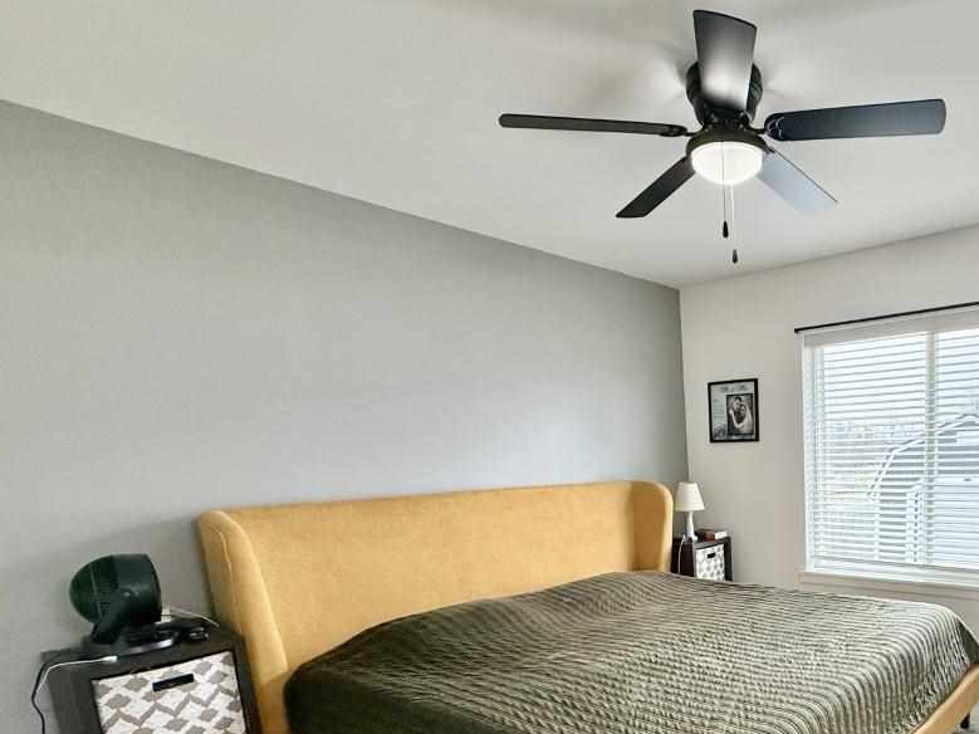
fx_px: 650
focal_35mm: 23
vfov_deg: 55.6
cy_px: 562
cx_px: 774
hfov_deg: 67.4
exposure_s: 1/120
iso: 125
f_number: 2.2
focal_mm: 2.22
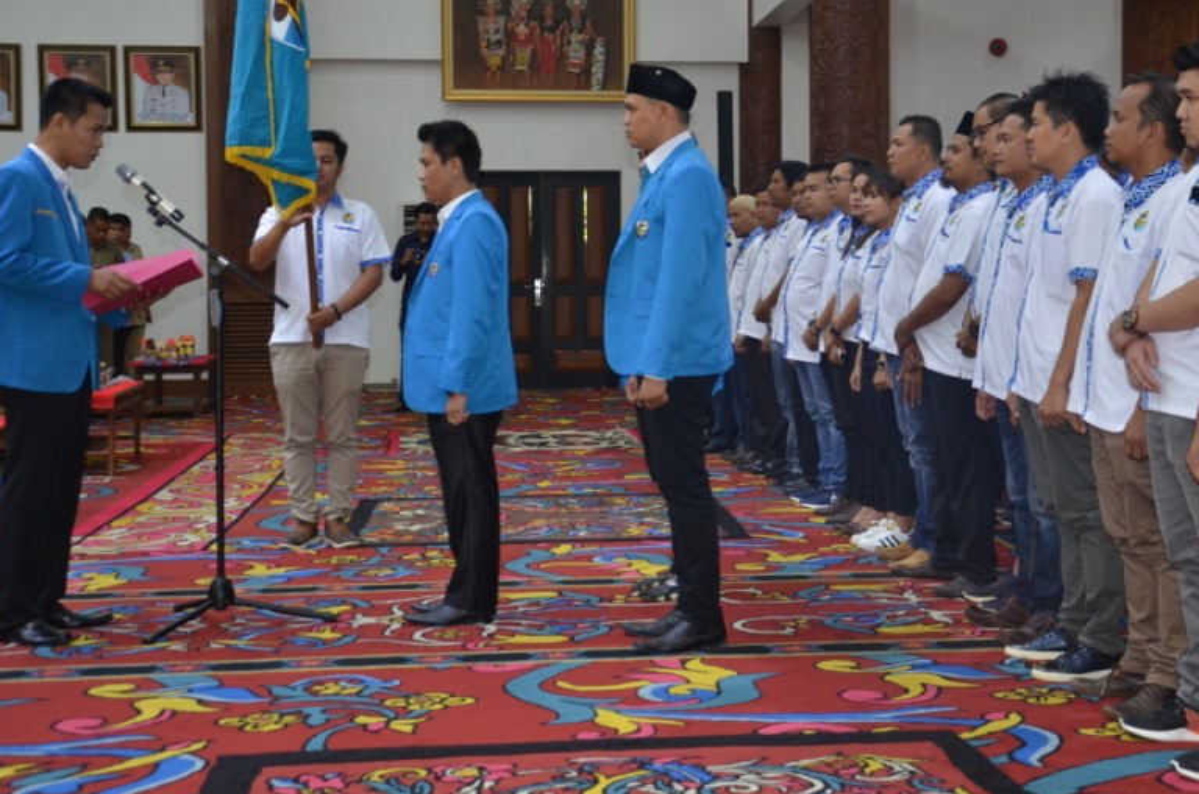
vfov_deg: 21.1
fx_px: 2128
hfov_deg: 31.4
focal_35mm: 64
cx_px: 687
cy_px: 315
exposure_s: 1/60
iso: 800
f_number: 4.2
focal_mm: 32
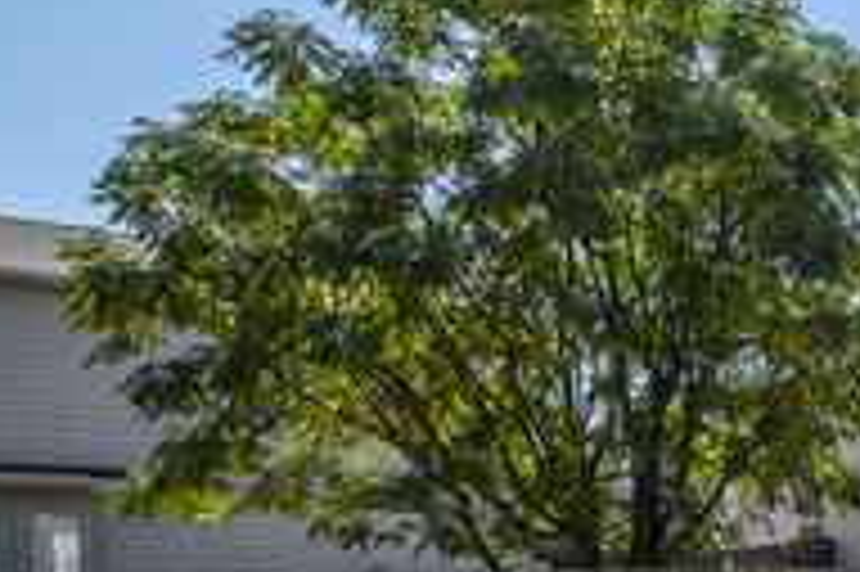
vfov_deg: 27.0
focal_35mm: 47
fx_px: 1122
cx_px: 1171
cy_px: 574
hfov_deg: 30.7
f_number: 8
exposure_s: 1/2000
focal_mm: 14
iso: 320
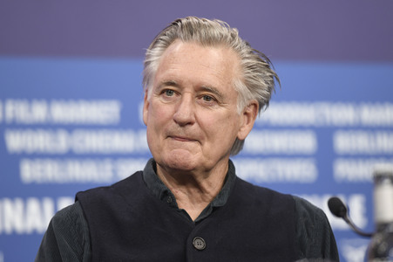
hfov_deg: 10.8
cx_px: 196
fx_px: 2073
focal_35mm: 190
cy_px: 131
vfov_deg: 7.2
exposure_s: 1/250
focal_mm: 190
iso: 1000
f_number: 3.5
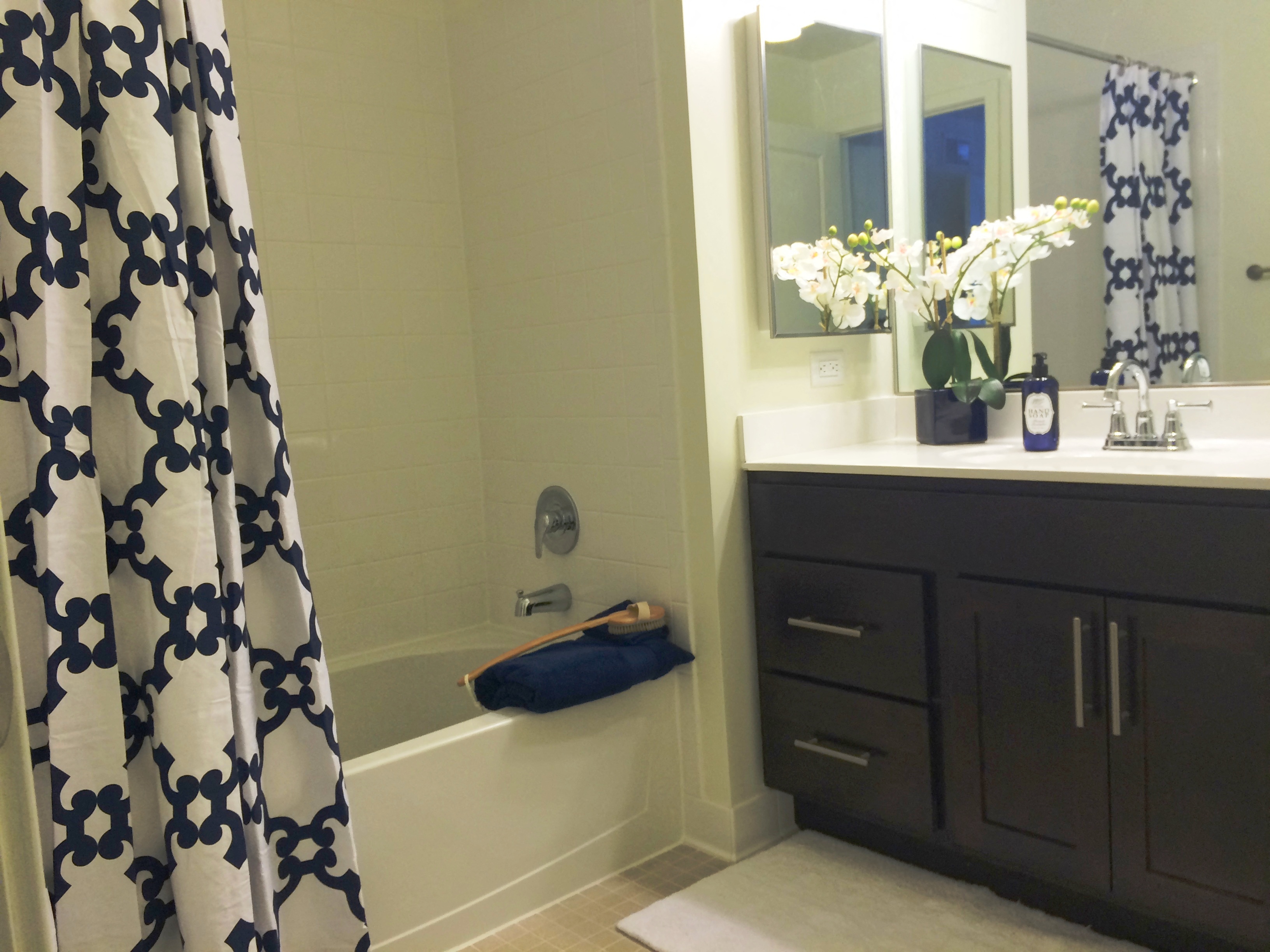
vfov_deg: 48.2
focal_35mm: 29
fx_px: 1064
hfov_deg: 61.7
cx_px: 635
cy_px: 476
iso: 50
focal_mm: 4.15
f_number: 2.2
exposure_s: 1/30
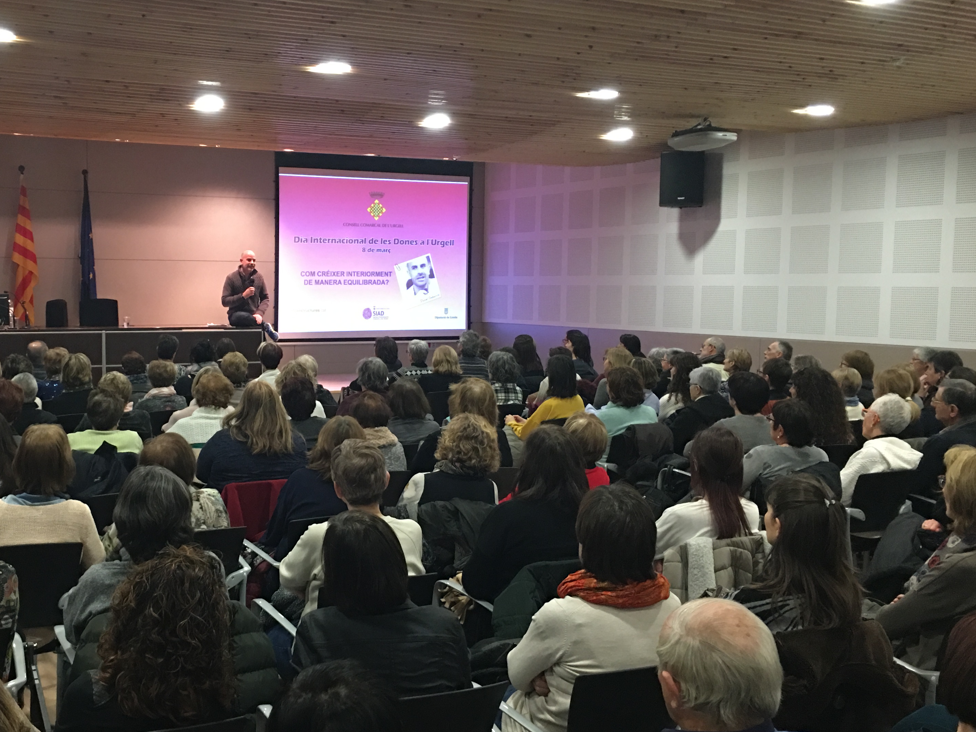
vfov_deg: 35.1
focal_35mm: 41
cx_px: 325
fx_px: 1156
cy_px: 391
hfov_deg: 45.1
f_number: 2.2
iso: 80
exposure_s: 1/10
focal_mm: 4.15
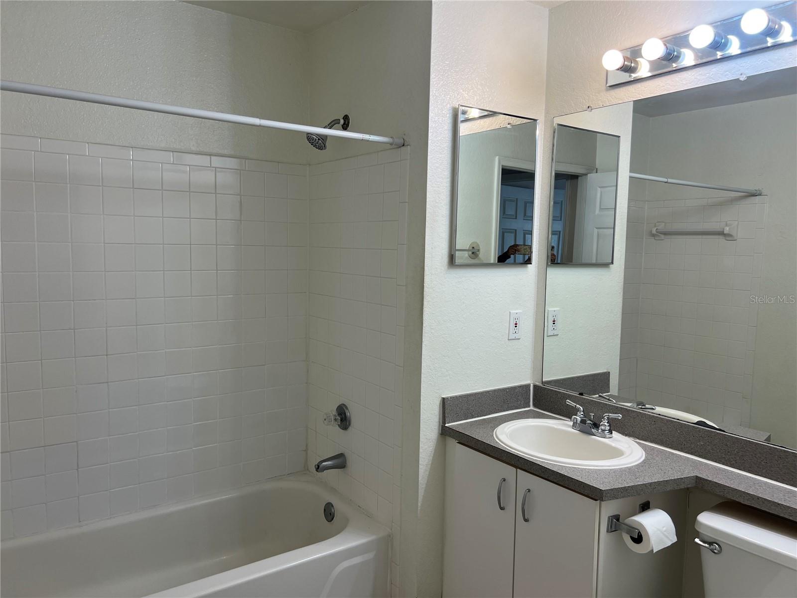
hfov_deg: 67.3
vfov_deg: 53.1
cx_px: 398
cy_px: 299
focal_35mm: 26
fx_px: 599
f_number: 1.5
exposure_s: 1/166
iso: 50
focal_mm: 5.7
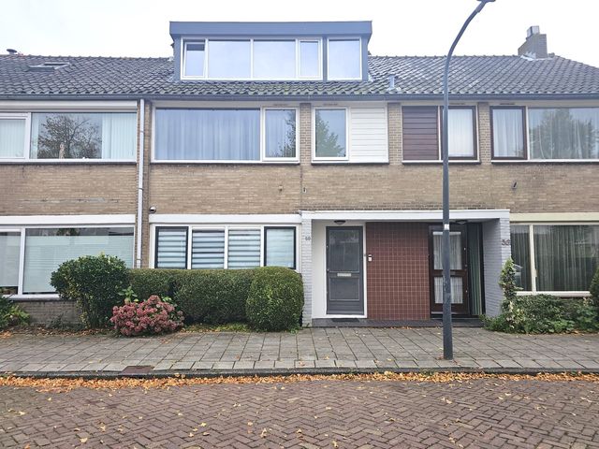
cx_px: 300
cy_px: 224
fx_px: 398
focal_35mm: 23
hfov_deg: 73.9
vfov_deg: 58.9
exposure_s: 1/455
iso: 10
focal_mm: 6.3
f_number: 1.7
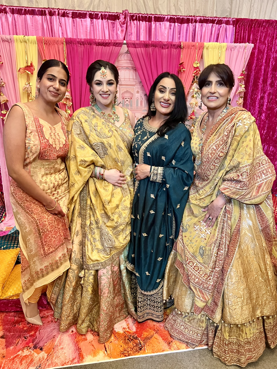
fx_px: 277
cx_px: 138
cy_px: 184
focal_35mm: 26
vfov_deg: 67.3
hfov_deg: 53.1
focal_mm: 5.7
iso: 400
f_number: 1.5
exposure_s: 1/50
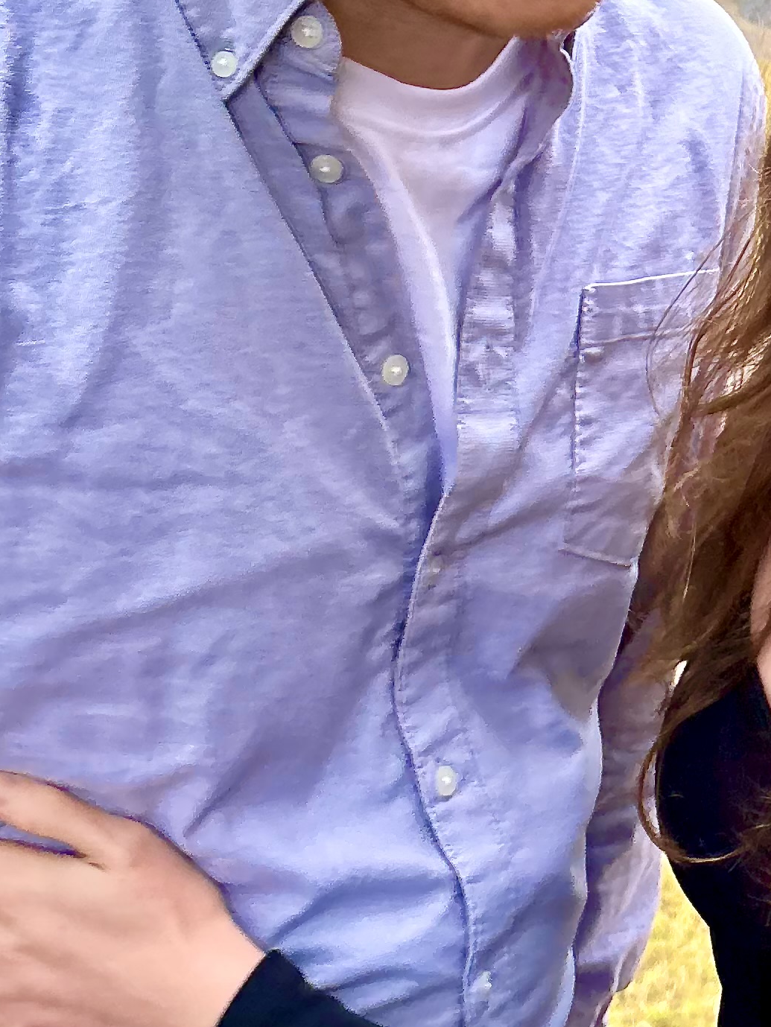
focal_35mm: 76
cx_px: 802
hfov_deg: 18.8
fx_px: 2256
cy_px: 71
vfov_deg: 24.8
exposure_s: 1/60
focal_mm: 5.96
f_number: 1.6
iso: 200
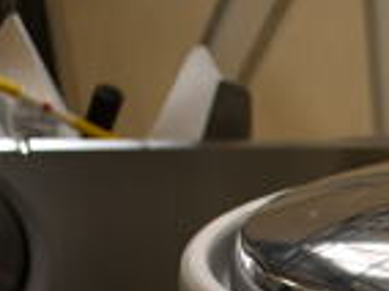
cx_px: 573
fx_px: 1256
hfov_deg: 16.2
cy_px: 447
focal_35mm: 112
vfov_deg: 12.5
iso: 100
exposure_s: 1/30
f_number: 3.5
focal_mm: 18
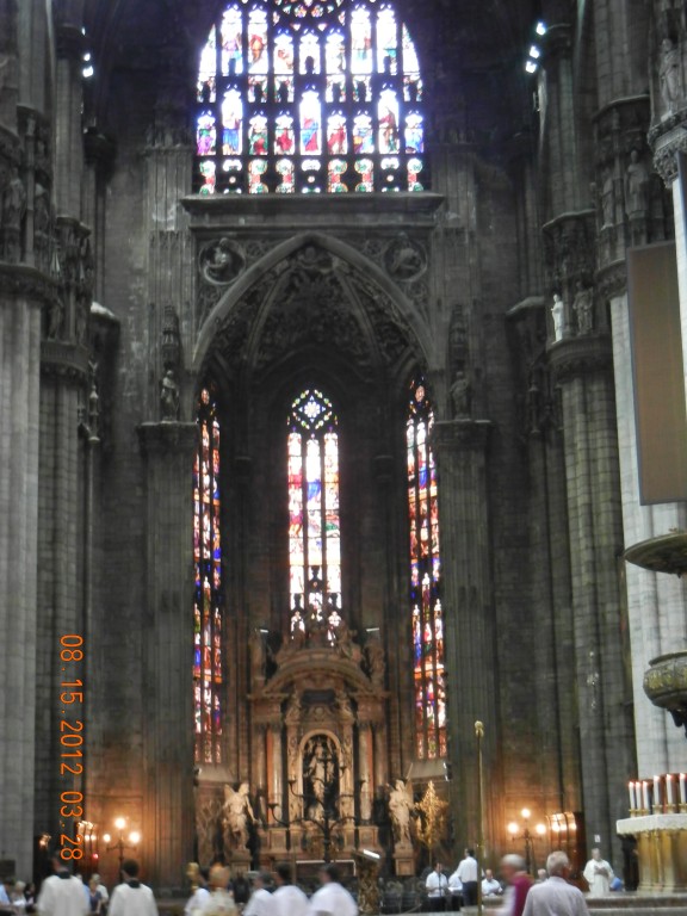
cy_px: 458
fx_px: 1799
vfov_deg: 28.6
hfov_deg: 21.6
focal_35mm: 68
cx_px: 344
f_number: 4.1
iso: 200
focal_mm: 12.2
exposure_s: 1/2.5
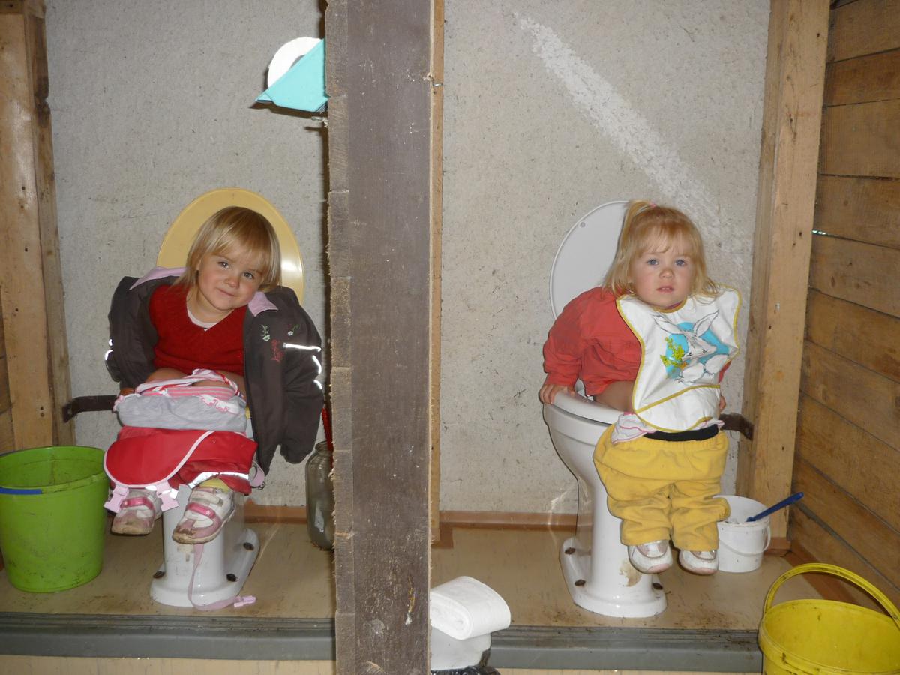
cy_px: 338
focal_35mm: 33
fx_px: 858
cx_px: 450
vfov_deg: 42.9
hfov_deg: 55.4
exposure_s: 1/30
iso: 100
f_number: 2.8
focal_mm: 5.5
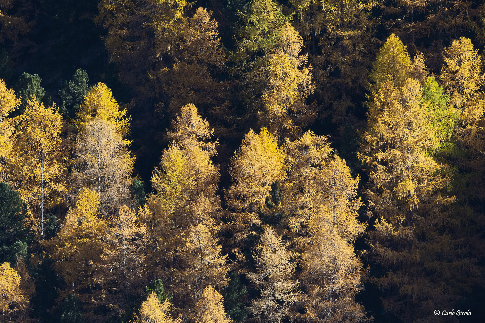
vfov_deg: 2.3
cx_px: 242
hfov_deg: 3.4
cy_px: 162
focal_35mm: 600
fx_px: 8078
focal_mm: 600
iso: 1250
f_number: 5.6
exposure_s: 1/3200
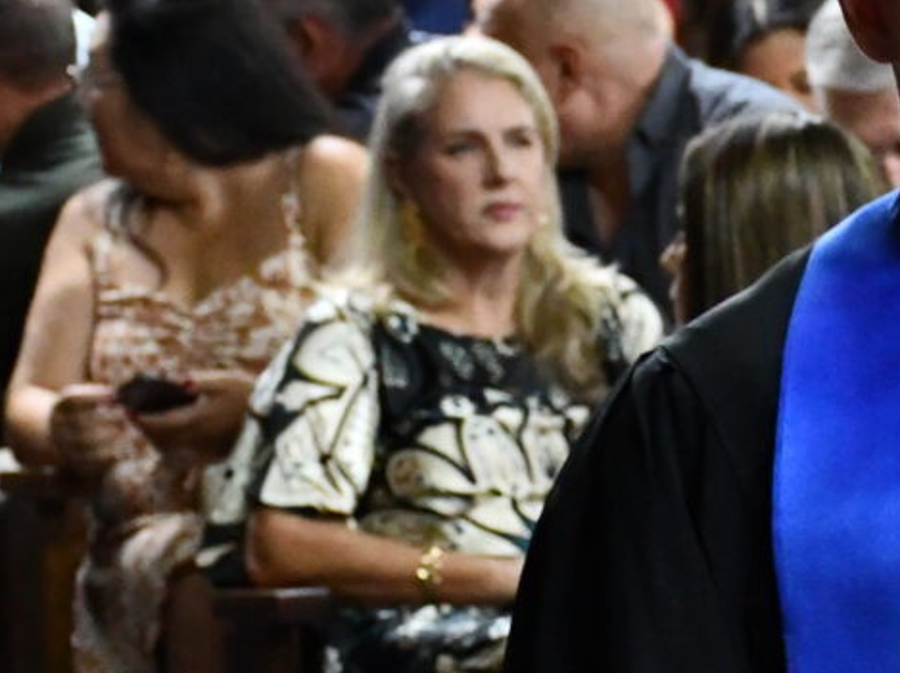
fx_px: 6859
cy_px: 531
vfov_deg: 5.6
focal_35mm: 264
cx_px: 1282
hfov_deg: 7.4
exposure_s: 1/60
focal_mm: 45
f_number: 4.5
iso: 8000
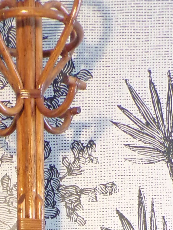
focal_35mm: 113
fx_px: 753
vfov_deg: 15.6
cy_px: 378
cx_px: 23
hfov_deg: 13.0
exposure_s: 1/10
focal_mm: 5
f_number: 3.1
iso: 400
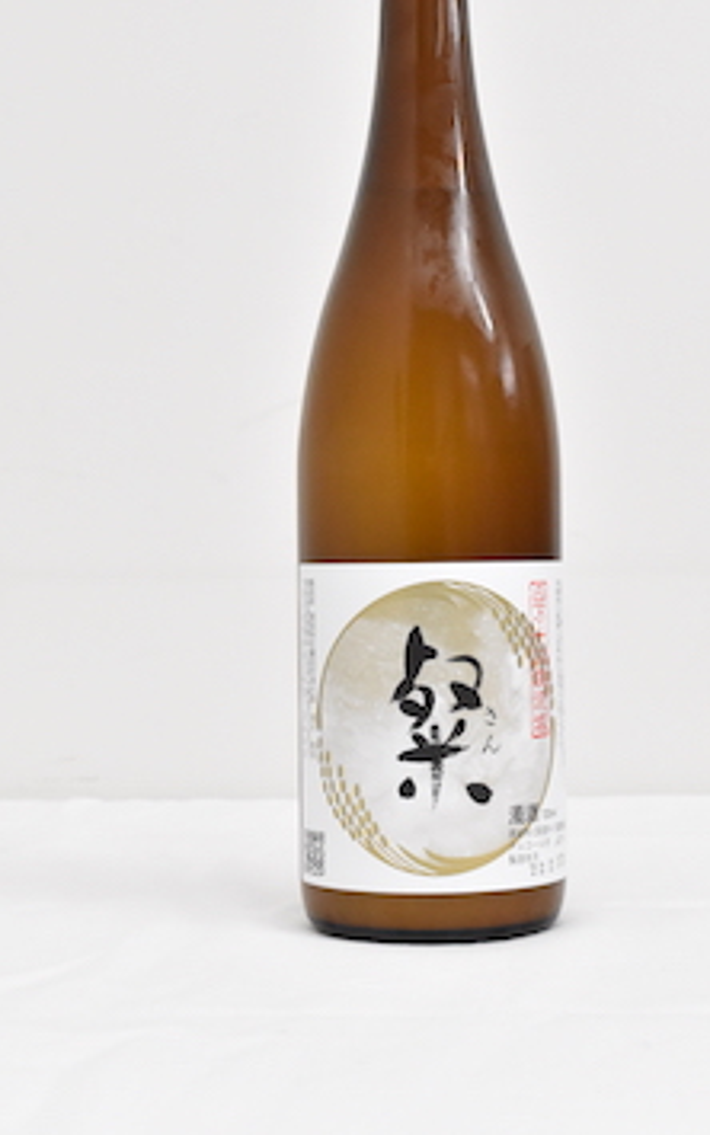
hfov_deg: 17.4
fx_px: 2312
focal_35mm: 75
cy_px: 411
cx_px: 425
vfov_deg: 27.5
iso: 3600
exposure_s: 1/60
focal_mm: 35
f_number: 11
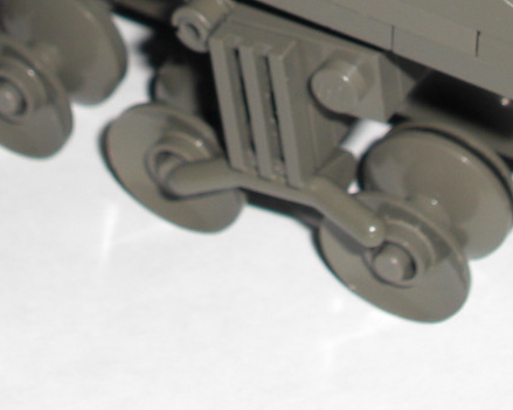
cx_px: 181
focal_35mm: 153
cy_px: -218
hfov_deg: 12.6
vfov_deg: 9.8
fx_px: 2322
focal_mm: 7.6
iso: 50
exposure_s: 1/60
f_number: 8.7
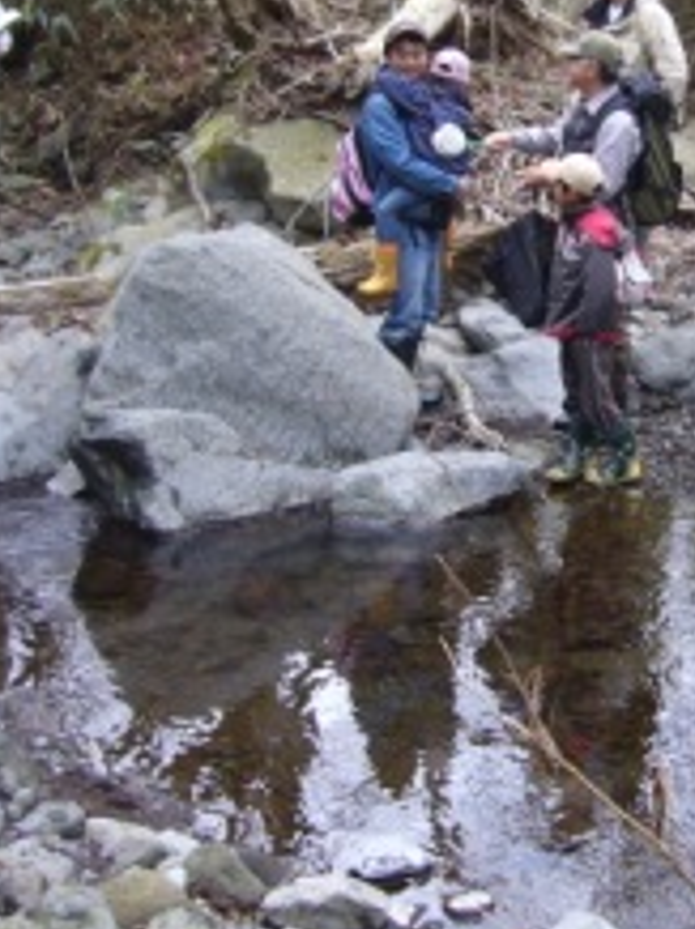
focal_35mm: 72
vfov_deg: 26.7
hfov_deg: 20.1
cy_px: 222
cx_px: 593
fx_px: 1931
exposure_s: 1/80
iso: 80
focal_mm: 5.8
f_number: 2.8
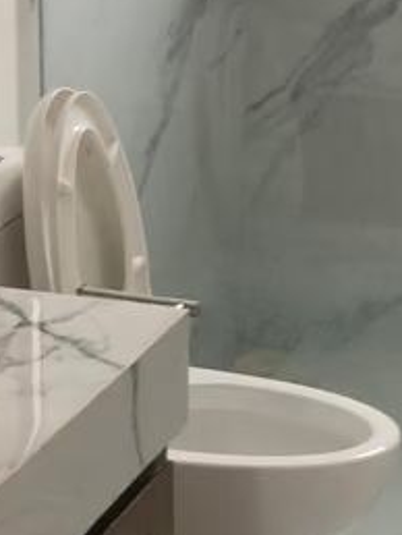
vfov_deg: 14.9
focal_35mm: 130
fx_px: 2010
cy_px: 2
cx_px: 157
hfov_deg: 11.4
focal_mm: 3.99
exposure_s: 1/15
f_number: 1.8
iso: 50
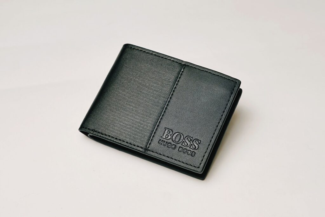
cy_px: 108
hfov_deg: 27.0
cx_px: 162
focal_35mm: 75
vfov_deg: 18.2
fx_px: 677
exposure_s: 1/160
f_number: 4
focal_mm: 50
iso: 500
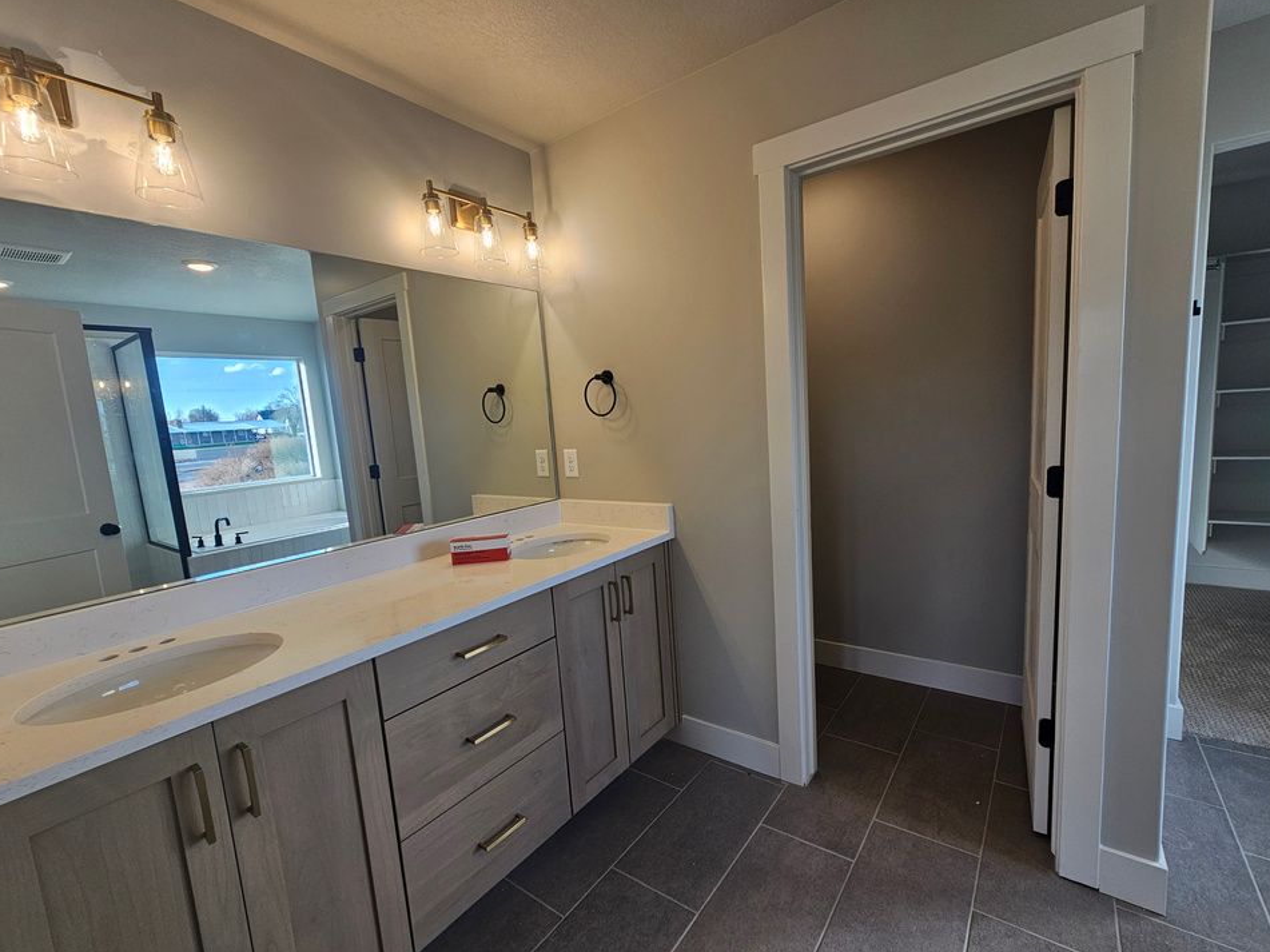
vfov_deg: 85.7
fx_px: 514
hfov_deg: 102.1
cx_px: 641
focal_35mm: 14
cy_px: 485
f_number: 2.2
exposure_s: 1/129
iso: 50
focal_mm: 2.2
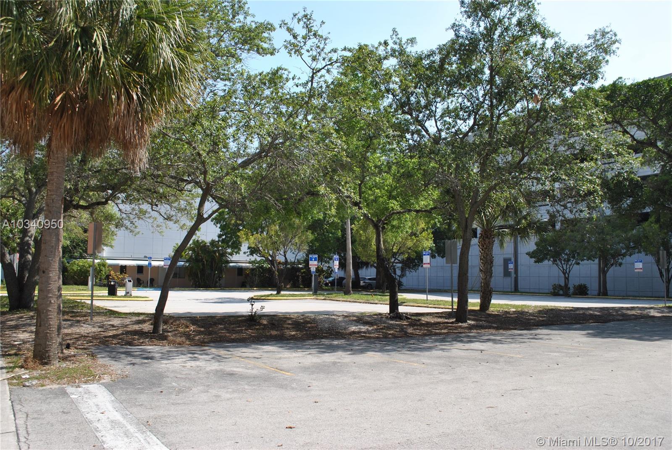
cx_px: 336
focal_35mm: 30
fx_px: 560
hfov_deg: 61.9
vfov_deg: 43.7
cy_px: 225
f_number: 7.1
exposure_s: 1/200
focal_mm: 20
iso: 100
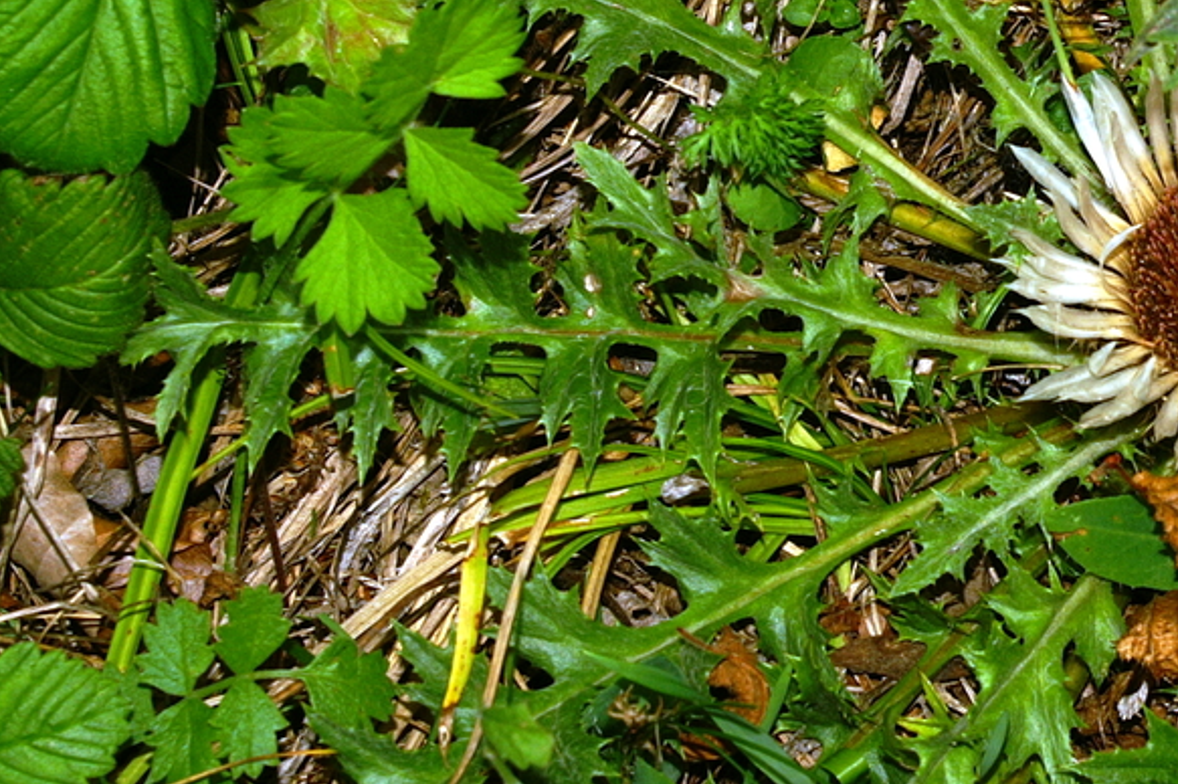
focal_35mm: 247
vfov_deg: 5.6
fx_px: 8077
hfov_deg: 8.3
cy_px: 222
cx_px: 1170
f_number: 18
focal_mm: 80
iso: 100
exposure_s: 1/125
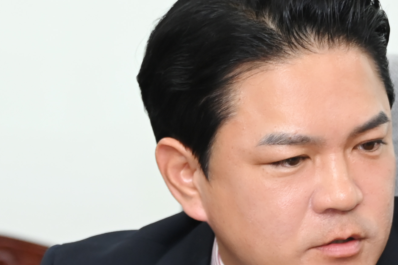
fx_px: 6544
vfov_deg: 2.3
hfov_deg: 3.5
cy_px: 257
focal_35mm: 592
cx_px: 295
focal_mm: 200
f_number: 6.3
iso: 2500
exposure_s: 1/250
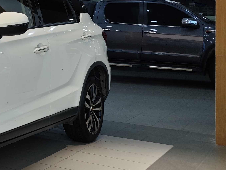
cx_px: -102
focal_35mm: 69
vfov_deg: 21.1
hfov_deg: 23.3
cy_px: 40
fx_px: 451
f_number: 1.9
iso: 50
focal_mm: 8.7
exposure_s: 1/109
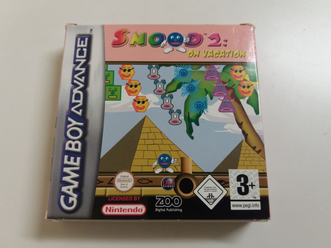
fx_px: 268
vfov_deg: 49.7
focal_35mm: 28
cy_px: 124
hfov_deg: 63.4
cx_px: 166
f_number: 1.9
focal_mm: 3.7
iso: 100
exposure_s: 1/33
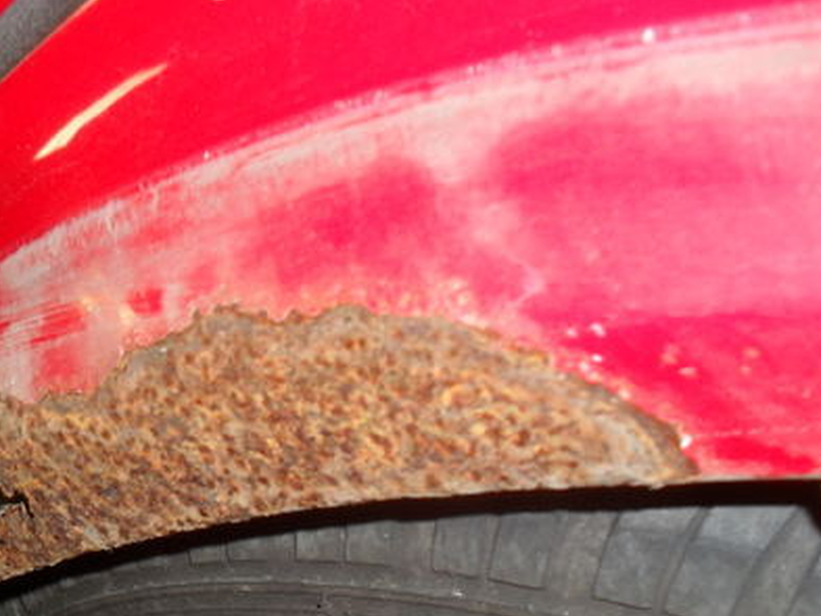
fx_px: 1352
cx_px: 167
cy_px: 468
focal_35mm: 57
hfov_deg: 32.9
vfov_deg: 25.3
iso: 200
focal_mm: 6.3
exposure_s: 1/45
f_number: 3.2
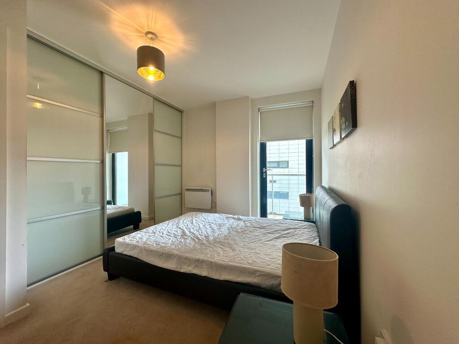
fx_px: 186
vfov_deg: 85.7
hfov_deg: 102.1
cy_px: 172
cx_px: 230
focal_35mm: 14
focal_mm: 2.22
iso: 100
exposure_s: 1/100
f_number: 2.2
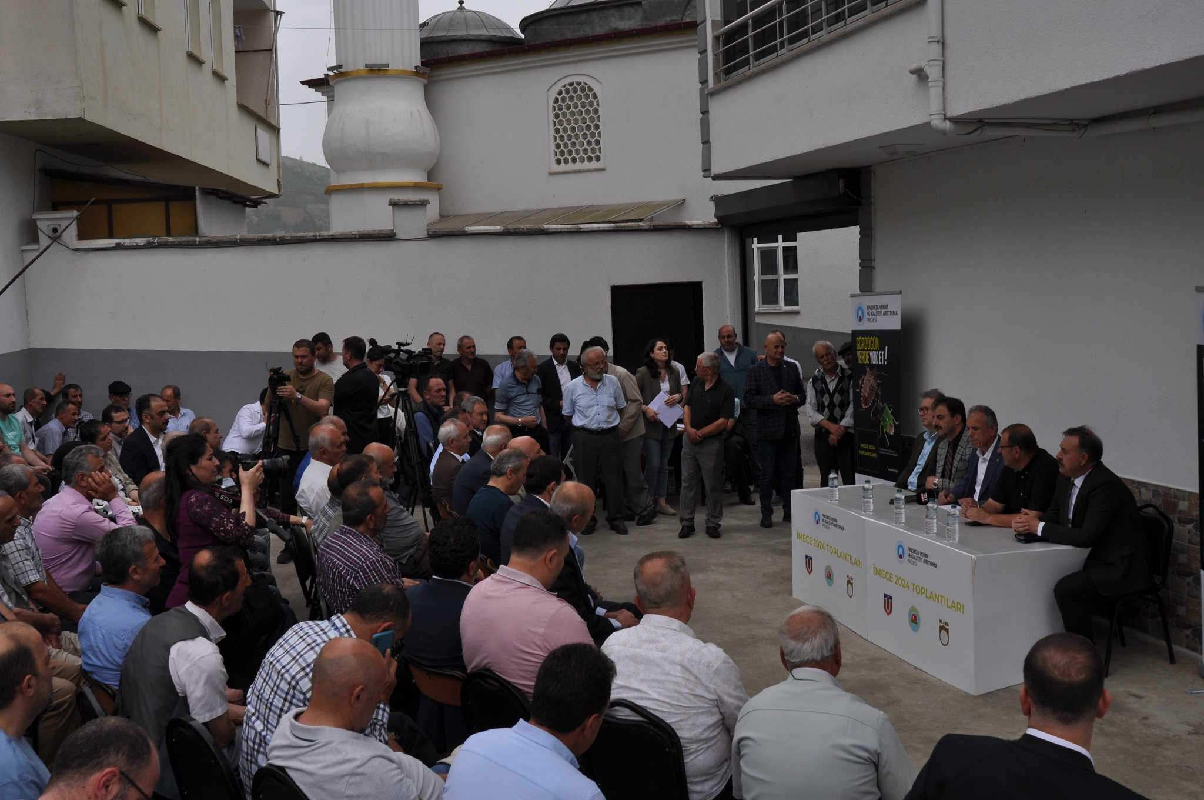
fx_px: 1202
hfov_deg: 53.2
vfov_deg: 36.8
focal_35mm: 36
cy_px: 400
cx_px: 602
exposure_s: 1/250
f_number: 8
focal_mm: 24
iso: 200
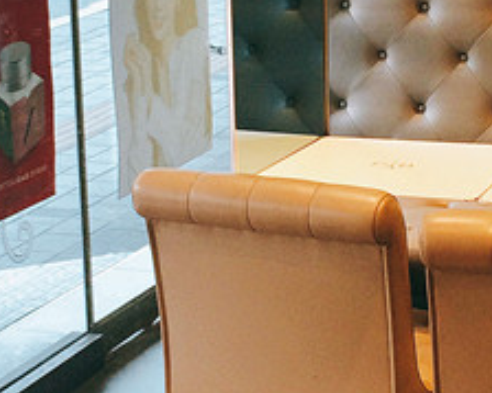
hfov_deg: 18.9
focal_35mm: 101
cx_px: 347
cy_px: 132
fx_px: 1470
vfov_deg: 15.2
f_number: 2.2
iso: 50
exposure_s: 1/60
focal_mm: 4.15
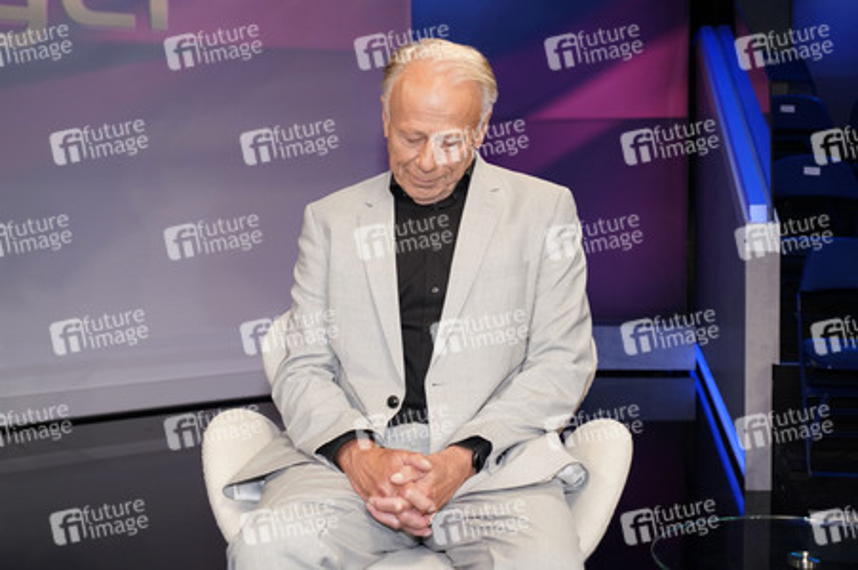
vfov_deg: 30.5
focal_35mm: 44
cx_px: 429
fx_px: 1048
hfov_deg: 44.5
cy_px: 285
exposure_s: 1/160
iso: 2000
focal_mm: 44
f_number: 5
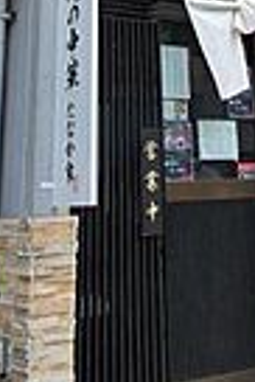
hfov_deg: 20.7
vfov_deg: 23.5
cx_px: 133
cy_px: -211
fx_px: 699
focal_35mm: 66
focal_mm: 10
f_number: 7.1
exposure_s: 1/200
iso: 100
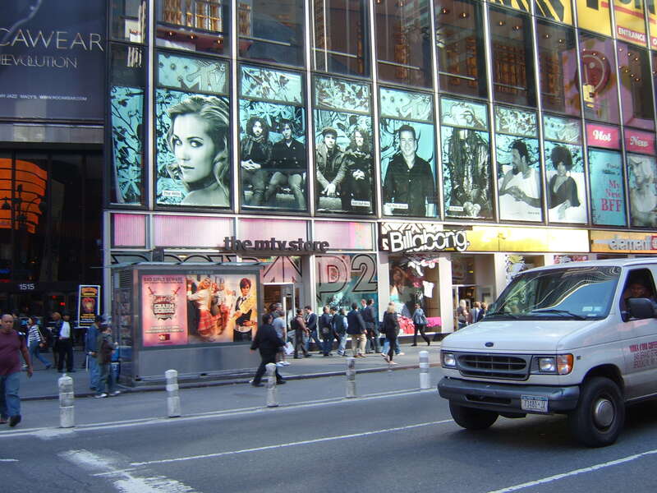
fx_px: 588
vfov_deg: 45.4
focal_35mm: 31
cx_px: 328
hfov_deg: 58.4
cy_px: 246
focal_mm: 8.13
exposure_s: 1/78
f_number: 2.7
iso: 50
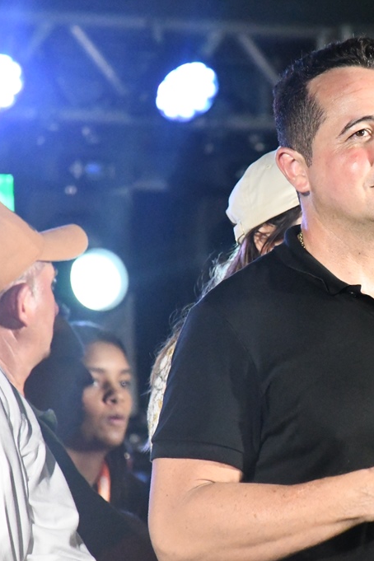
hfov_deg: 4.3
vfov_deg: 6.5
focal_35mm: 316
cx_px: 335
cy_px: 280
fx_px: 4924
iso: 16000
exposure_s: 1/800
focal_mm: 140
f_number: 5.6
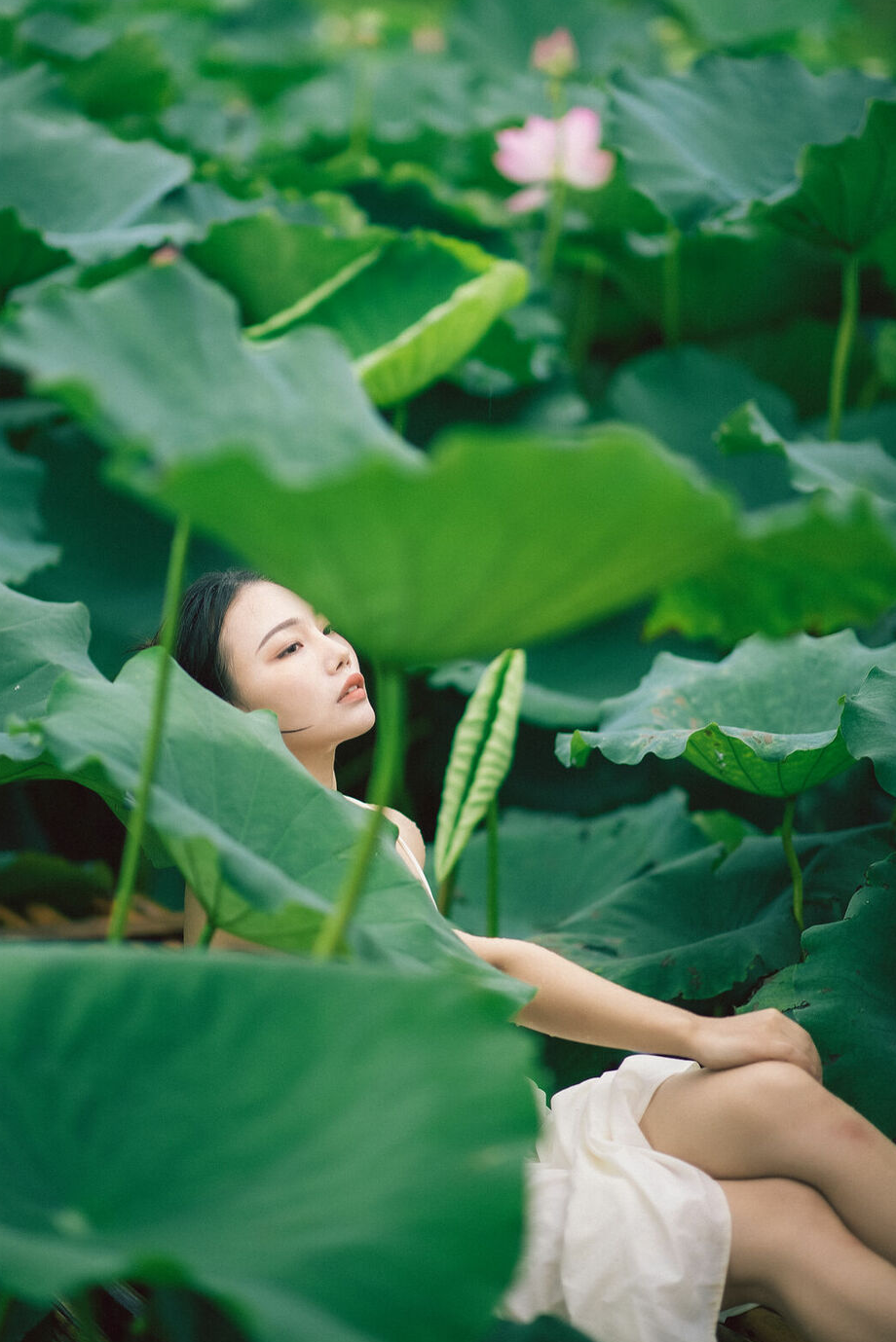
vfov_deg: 21.0
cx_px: 397
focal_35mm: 97
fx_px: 3619
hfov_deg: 14.1
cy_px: 620
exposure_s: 1/160
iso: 160
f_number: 1.4
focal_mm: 85
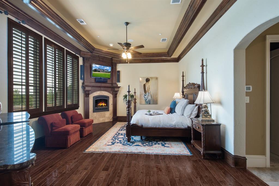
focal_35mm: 16
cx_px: 140
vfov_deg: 73.8
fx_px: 124
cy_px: 93
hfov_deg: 96.7
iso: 200
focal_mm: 16
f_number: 9
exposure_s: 1/2
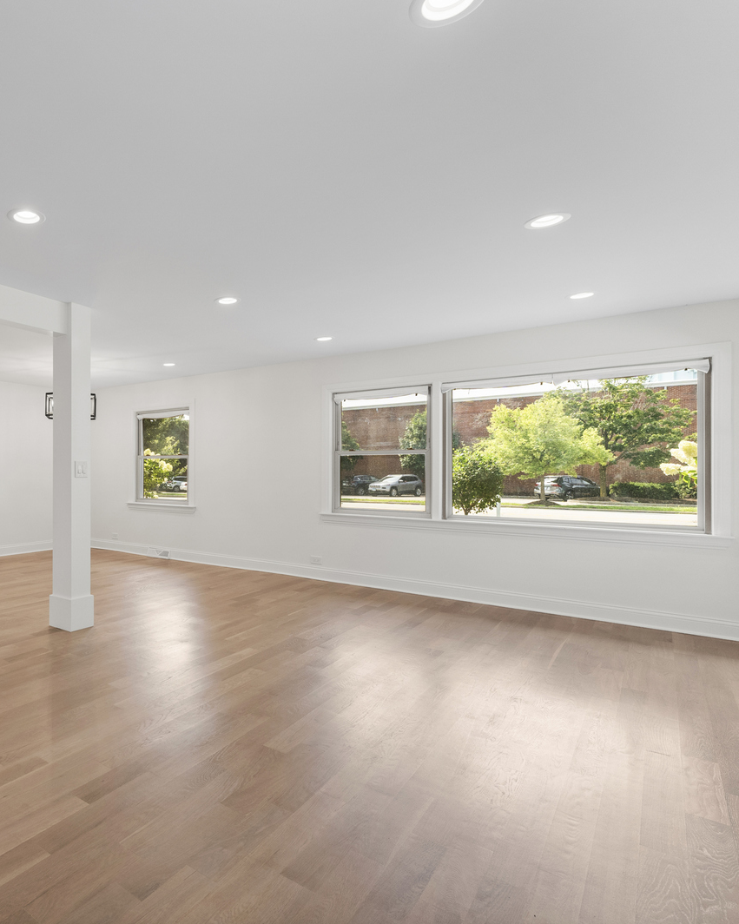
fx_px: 547
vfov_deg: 80.4
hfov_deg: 60.4
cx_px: 110
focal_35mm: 20
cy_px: 467
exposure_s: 1/8
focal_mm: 14
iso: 640
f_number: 7.1
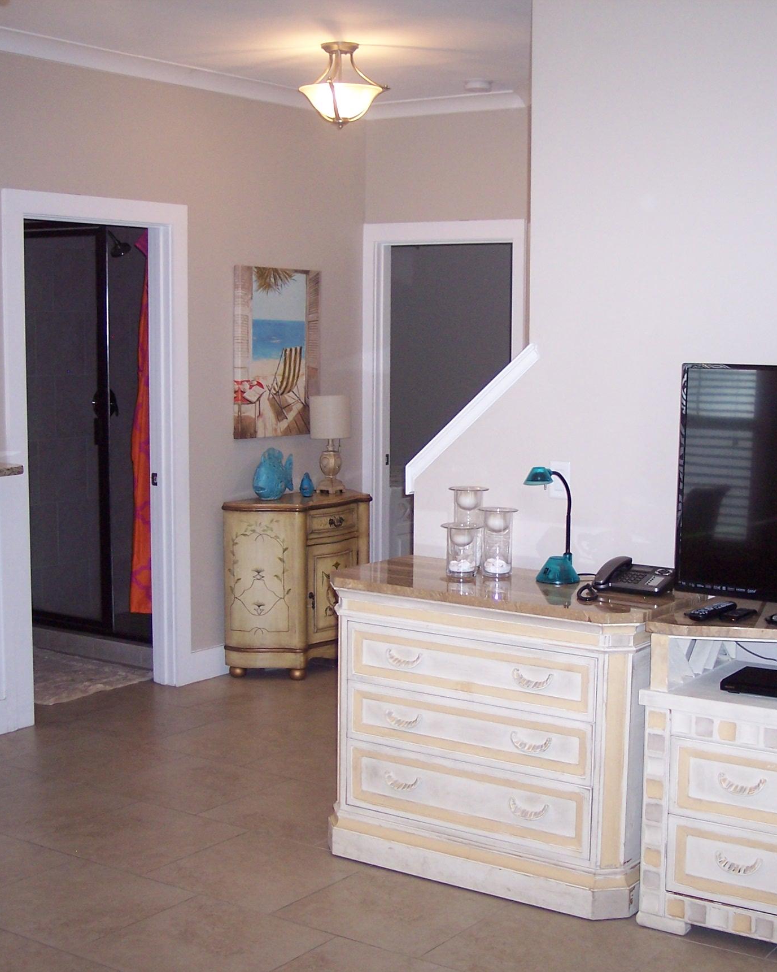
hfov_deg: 29.6
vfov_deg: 36.7
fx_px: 1466
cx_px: 458
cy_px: 488
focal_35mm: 51
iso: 140
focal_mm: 8
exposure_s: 1/60
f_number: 2.8
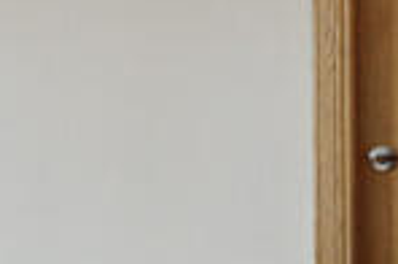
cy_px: 112
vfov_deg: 11.9
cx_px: -543
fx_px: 1263
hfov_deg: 13.4
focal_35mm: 114
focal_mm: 11
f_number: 4.5
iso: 640
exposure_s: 1/80
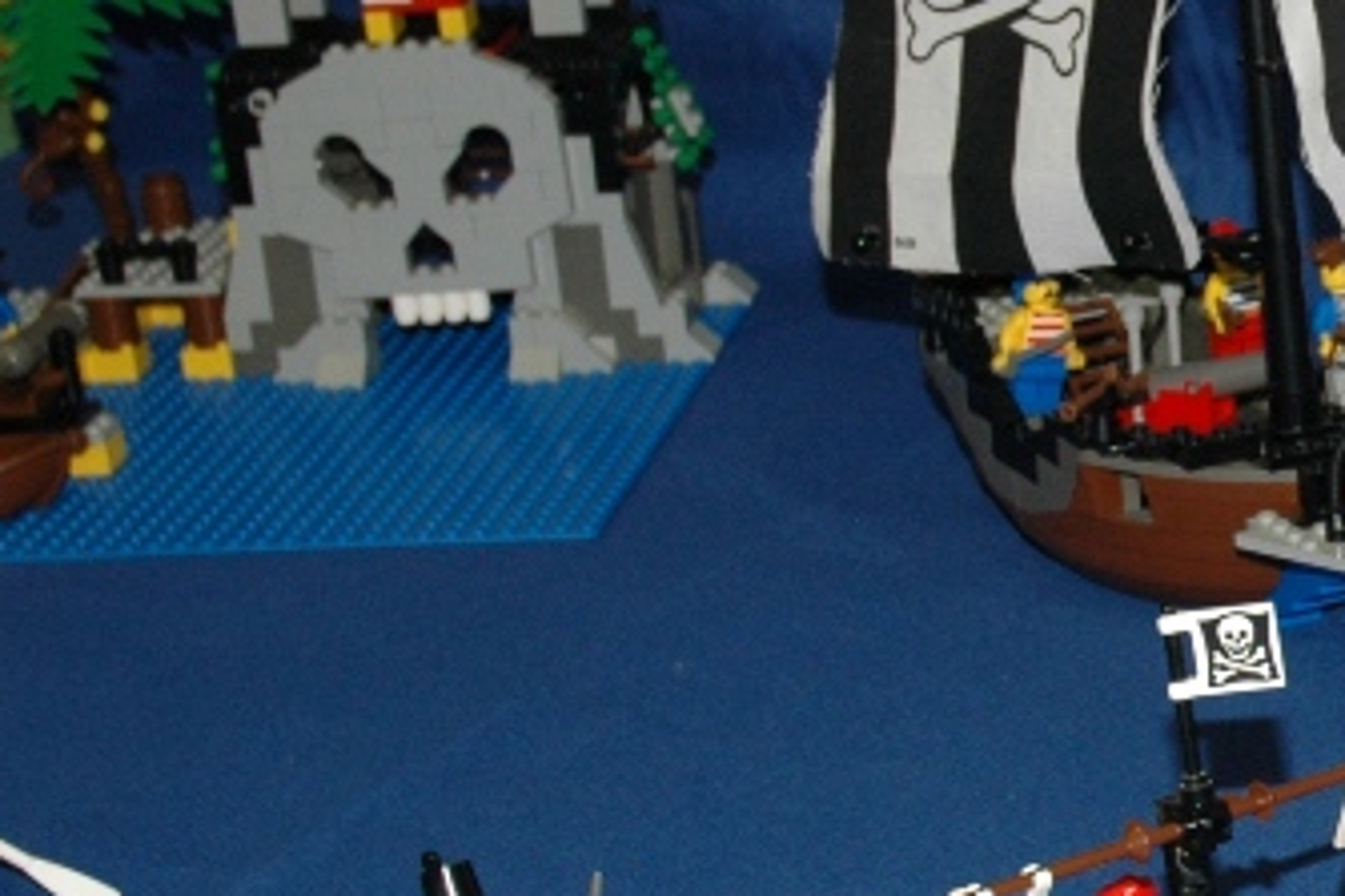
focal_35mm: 115
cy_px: 677
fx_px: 4277
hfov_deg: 17.0
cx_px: 1690
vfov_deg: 11.9
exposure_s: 1/30
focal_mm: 25
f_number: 6.3
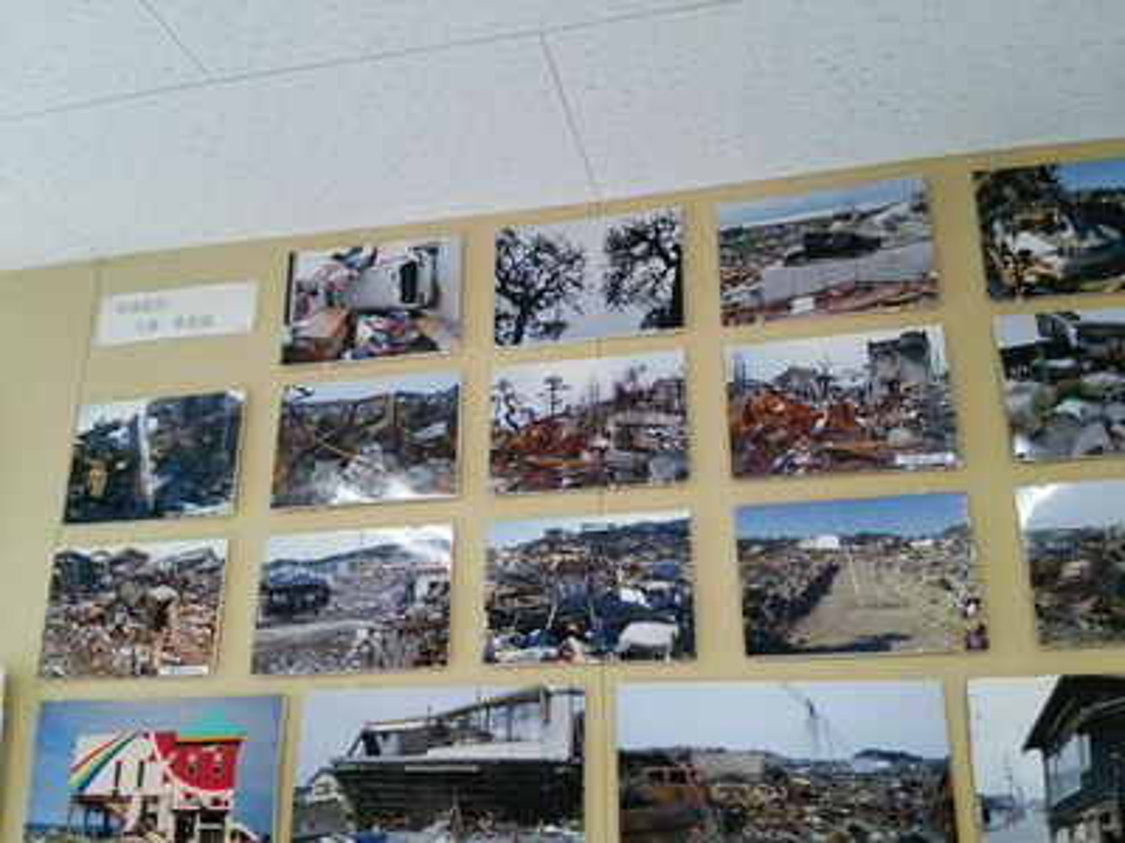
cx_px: 562
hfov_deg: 60.0
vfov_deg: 46.8
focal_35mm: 30
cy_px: 422
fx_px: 975
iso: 64
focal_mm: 4.06
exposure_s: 1/60
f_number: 1.94
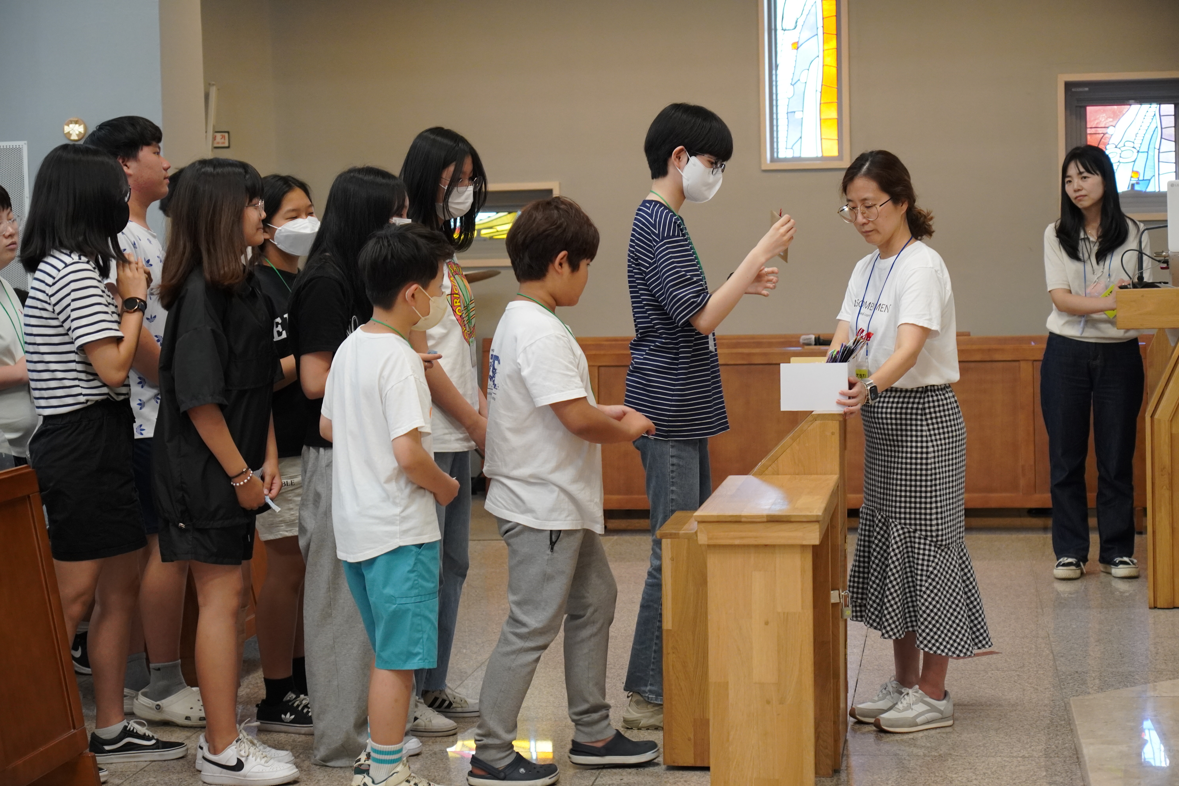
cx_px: 590
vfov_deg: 19.3
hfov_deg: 28.6
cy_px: 393
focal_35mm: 70
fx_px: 2309
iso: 1600
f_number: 3.5
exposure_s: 1/125
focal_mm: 47
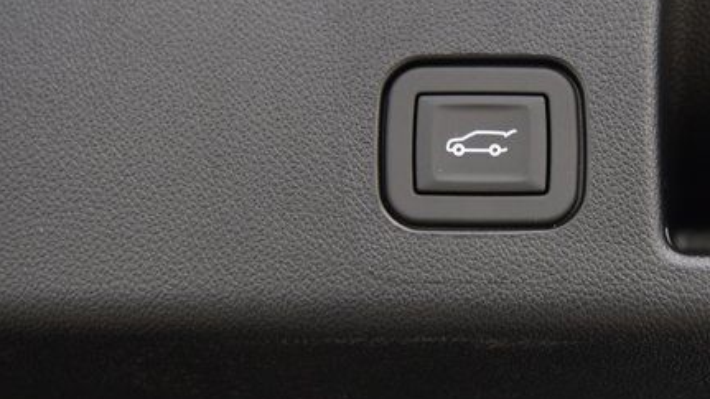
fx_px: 1581
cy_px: 115
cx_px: 486
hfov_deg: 25.2
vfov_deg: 14.3
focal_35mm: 84
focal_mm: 36
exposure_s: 1/40
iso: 1600
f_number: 2.8
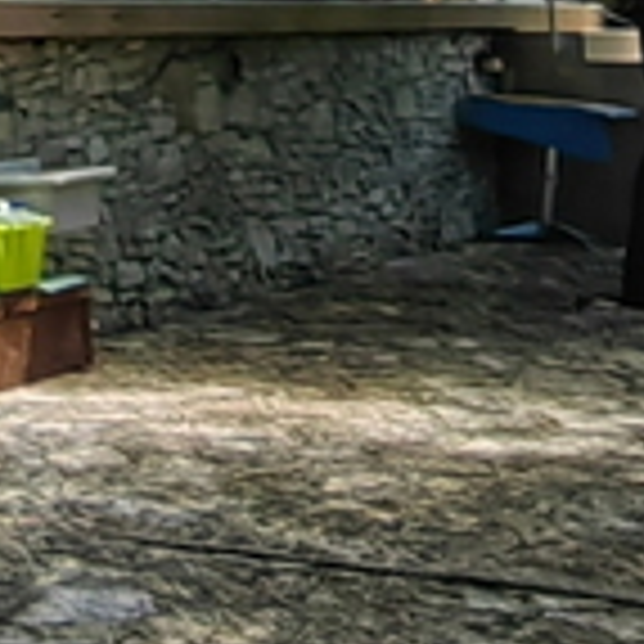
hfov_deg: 12.5
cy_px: -230
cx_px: -793
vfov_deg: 14.3
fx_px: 2442
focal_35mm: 116
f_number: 2.2
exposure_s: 1/1174
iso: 50
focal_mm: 1.76
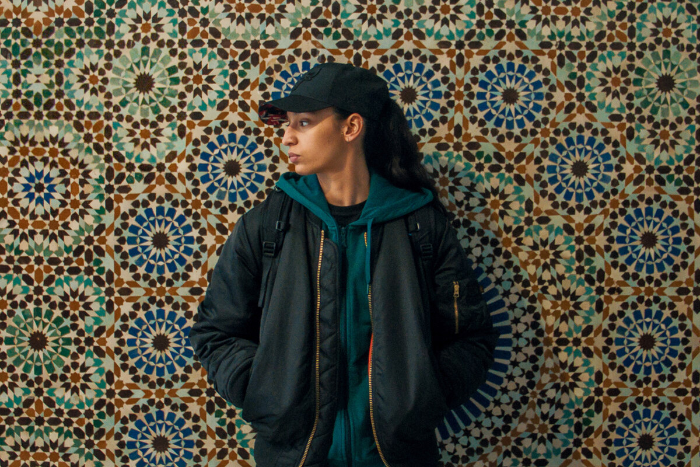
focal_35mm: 35
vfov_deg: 37.9
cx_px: 350
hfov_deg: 54.4
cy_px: 234
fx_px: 681
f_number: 2.8
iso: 1600
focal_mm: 35
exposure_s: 1/125
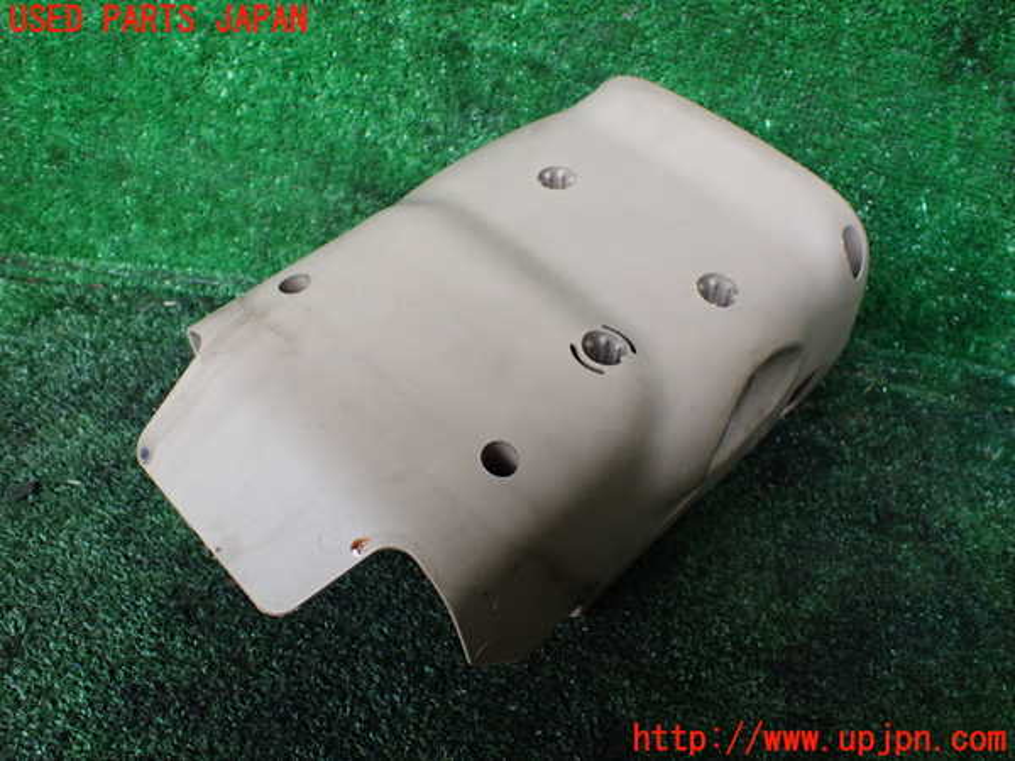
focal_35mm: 30
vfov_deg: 46.8
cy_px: 380
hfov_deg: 60.0
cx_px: 508
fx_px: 880
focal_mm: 5.4
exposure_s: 1/125
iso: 400
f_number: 2.3
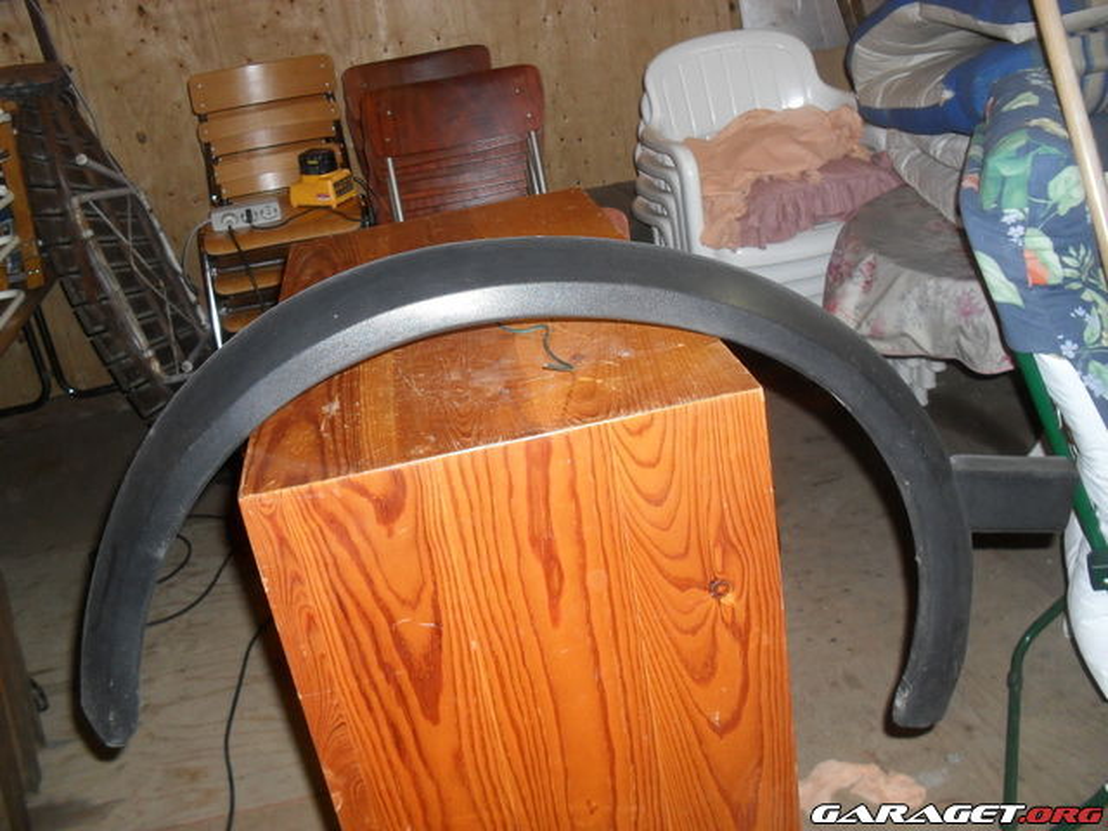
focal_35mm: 35
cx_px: 554
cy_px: 416
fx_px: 1120
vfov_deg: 40.7
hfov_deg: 52.6
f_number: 3.2
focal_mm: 6.3
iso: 200
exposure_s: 1/45
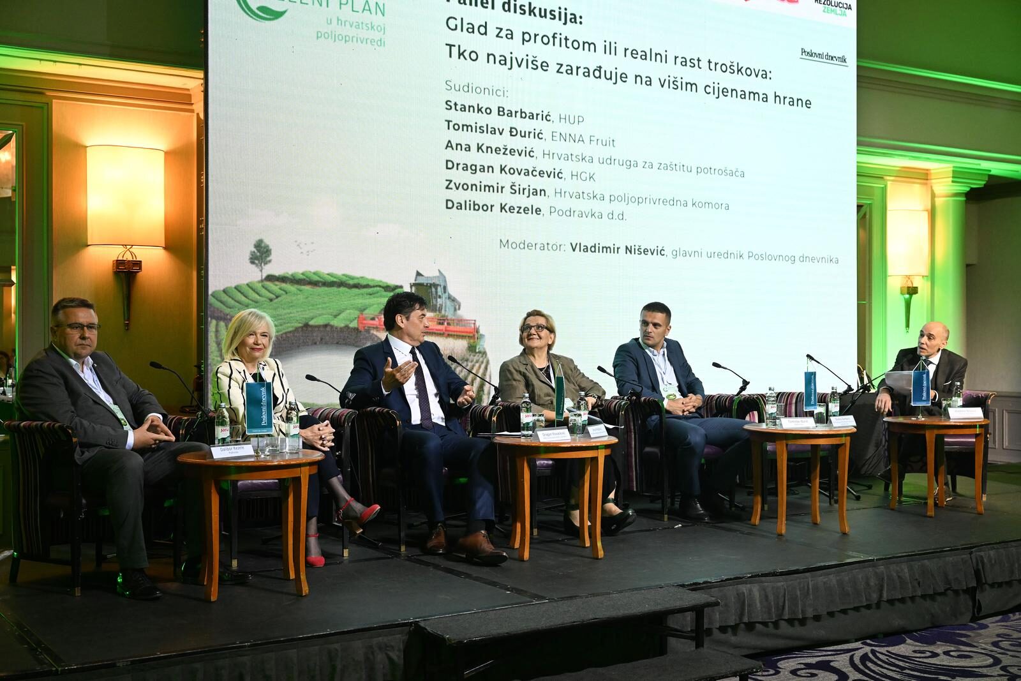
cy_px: 340
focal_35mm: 43
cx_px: 510
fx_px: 1220
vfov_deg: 31.2
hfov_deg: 45.4
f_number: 4
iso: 2200
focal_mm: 43
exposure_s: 1/160
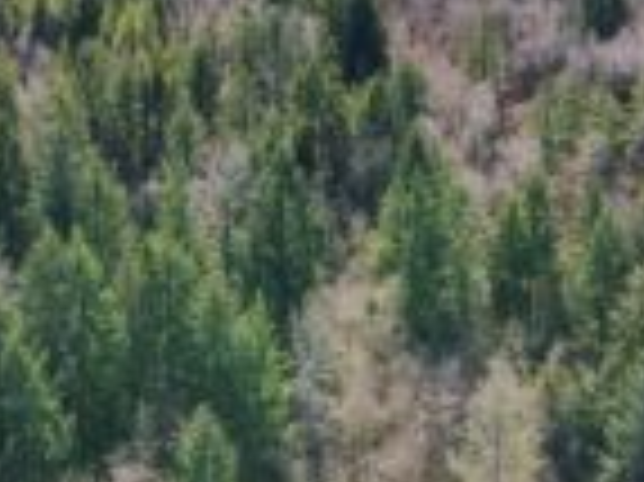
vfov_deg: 21.3
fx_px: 1245
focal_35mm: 67
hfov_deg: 28.9
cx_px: 270
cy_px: 18
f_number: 2.8
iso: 110
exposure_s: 1/500
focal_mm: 4.5
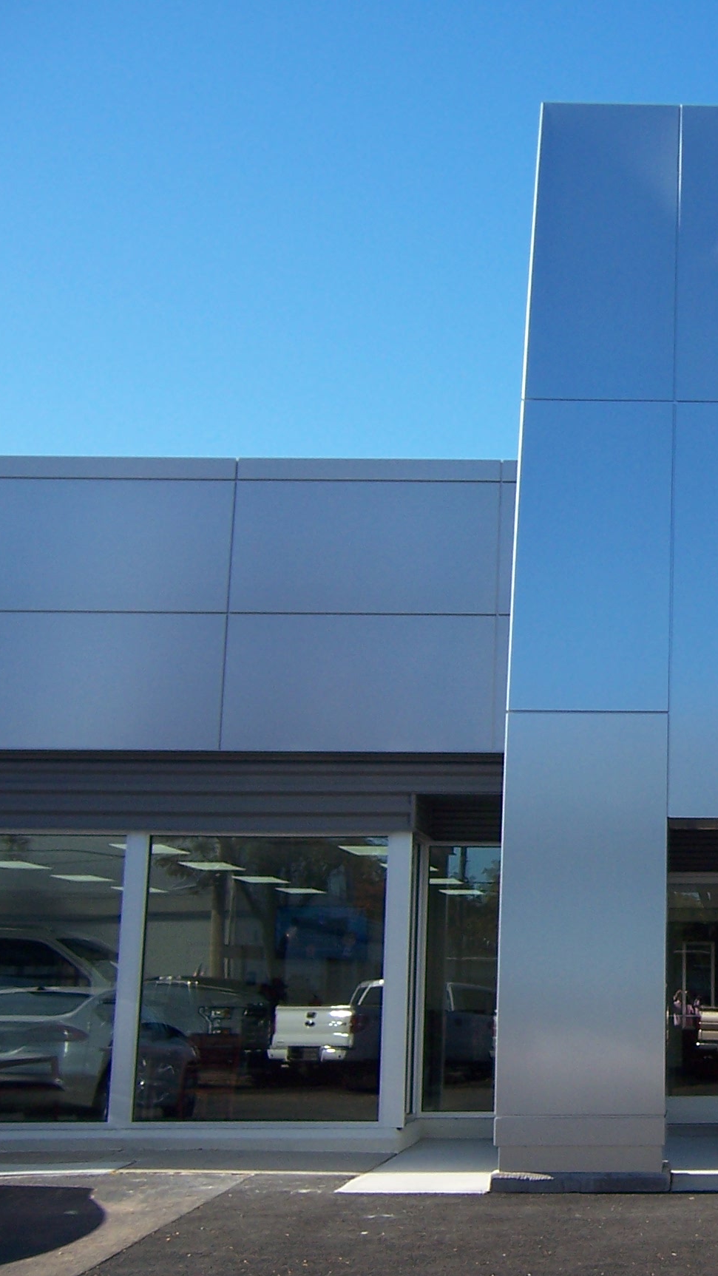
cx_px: 786
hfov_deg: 23.4
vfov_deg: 42.9
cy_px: 638
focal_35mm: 48
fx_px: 1624
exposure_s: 1/500
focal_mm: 5.5
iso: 80
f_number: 3.4
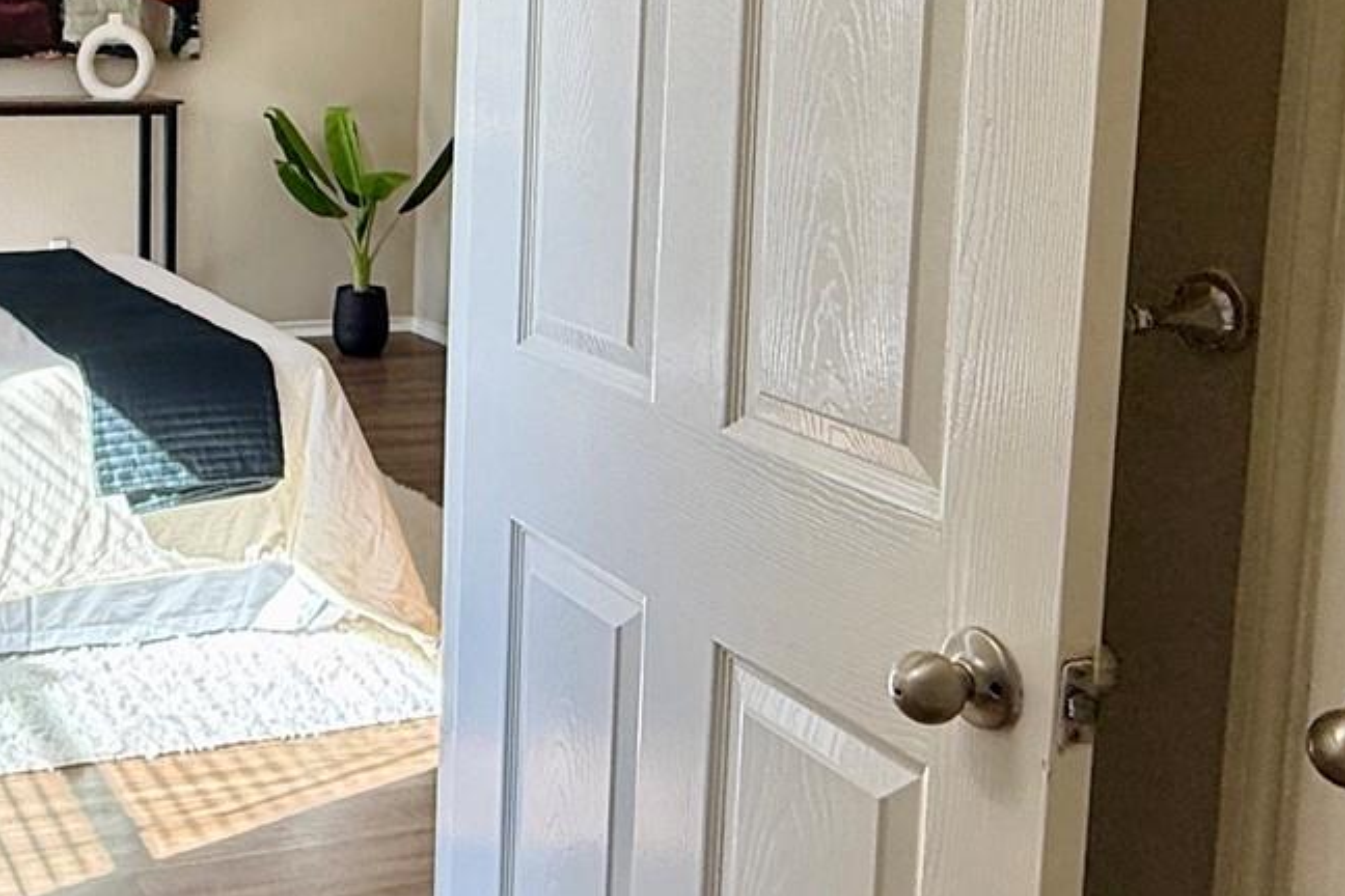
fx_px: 1718
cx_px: 179
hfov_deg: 40.1
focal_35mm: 46
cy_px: 187
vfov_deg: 28.6
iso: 64
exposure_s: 1/146
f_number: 2.2
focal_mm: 2.22
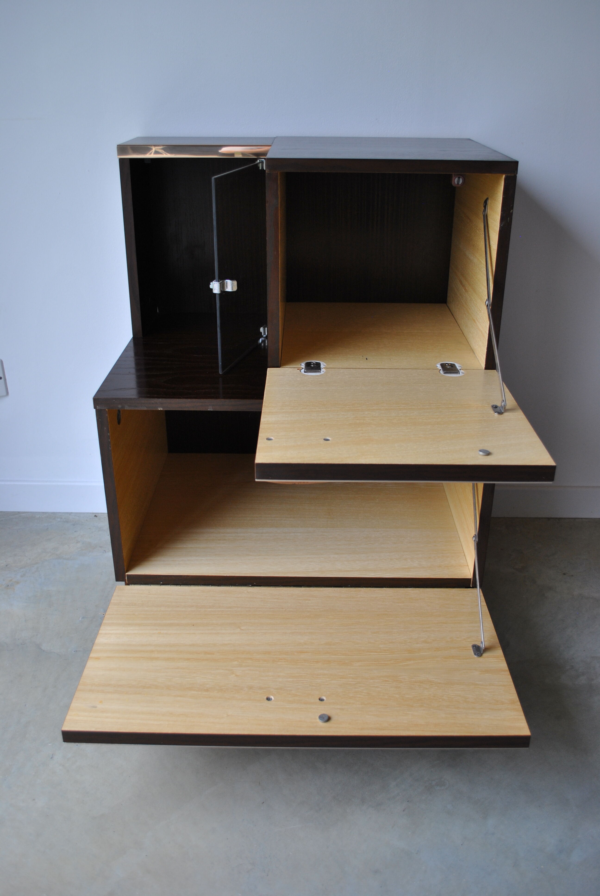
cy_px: 448
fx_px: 823
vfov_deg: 57.2
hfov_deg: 40.1
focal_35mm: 33
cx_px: 300
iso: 200
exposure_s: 1/80
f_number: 4.5
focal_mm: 22
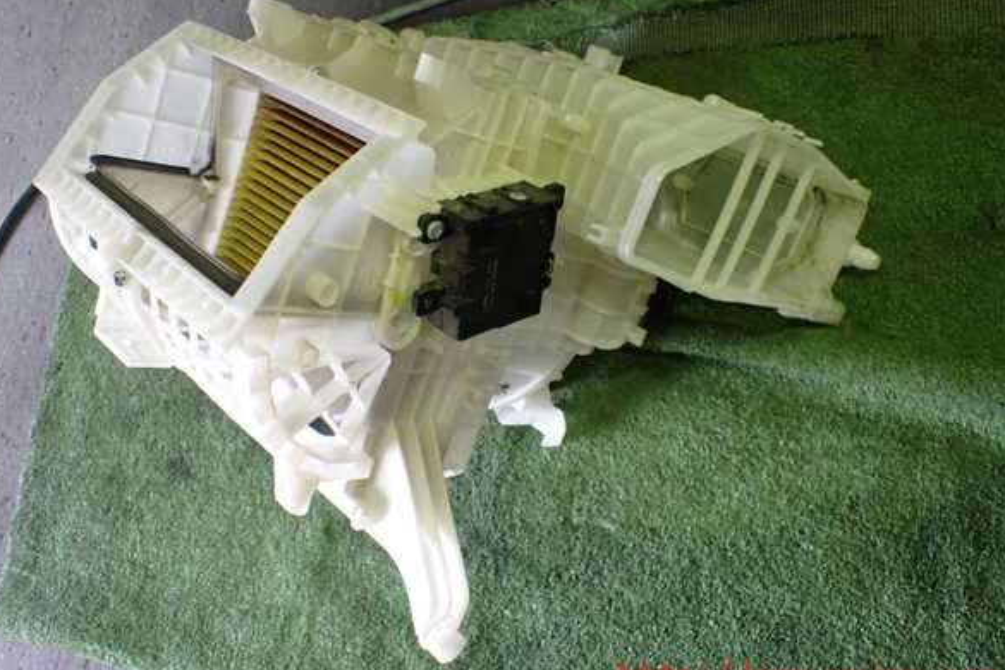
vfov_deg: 41.1
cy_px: 314
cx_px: 491
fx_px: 893
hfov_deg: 58.7
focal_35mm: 32
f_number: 2.3
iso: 800
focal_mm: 5.4
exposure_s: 1/50
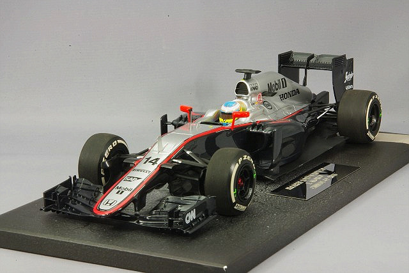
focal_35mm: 112
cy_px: 136
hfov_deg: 18.3
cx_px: 204
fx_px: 1273
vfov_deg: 12.2
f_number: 32
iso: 400
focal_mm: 75
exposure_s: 1
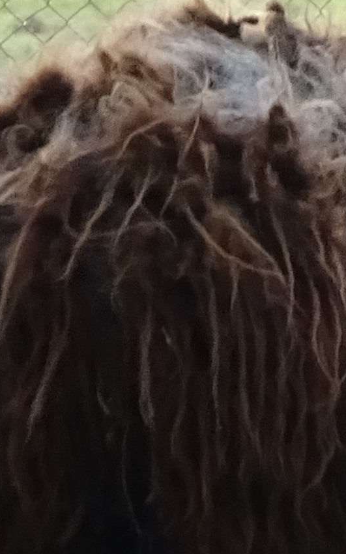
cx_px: 1008
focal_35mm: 1655
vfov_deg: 1.3
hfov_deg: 0.8
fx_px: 24978
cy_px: 482
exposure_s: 1/250
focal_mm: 46.32
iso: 500
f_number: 6.3
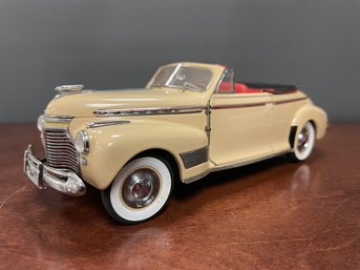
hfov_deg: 67.3
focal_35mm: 26
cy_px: 135
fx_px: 270
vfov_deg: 53.0
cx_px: 180
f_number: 1.6
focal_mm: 4.2
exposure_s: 1/60
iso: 320
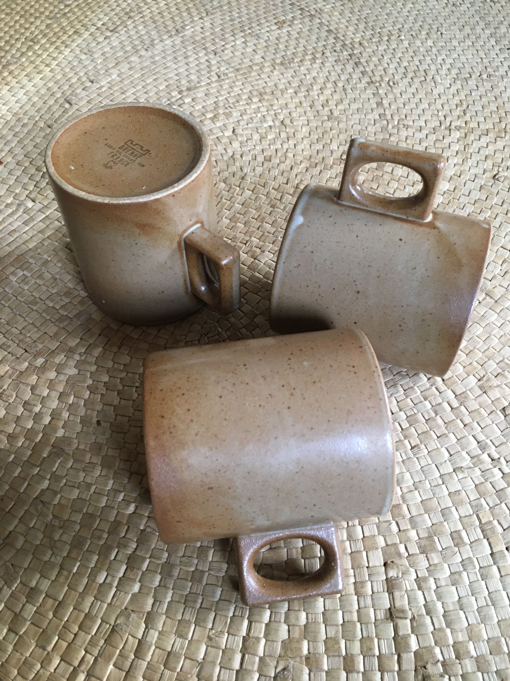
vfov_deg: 61.7
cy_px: 340
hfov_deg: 48.2
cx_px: 255
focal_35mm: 29
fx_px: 570
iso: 200
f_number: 2.2
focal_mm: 4.15
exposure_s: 1/33
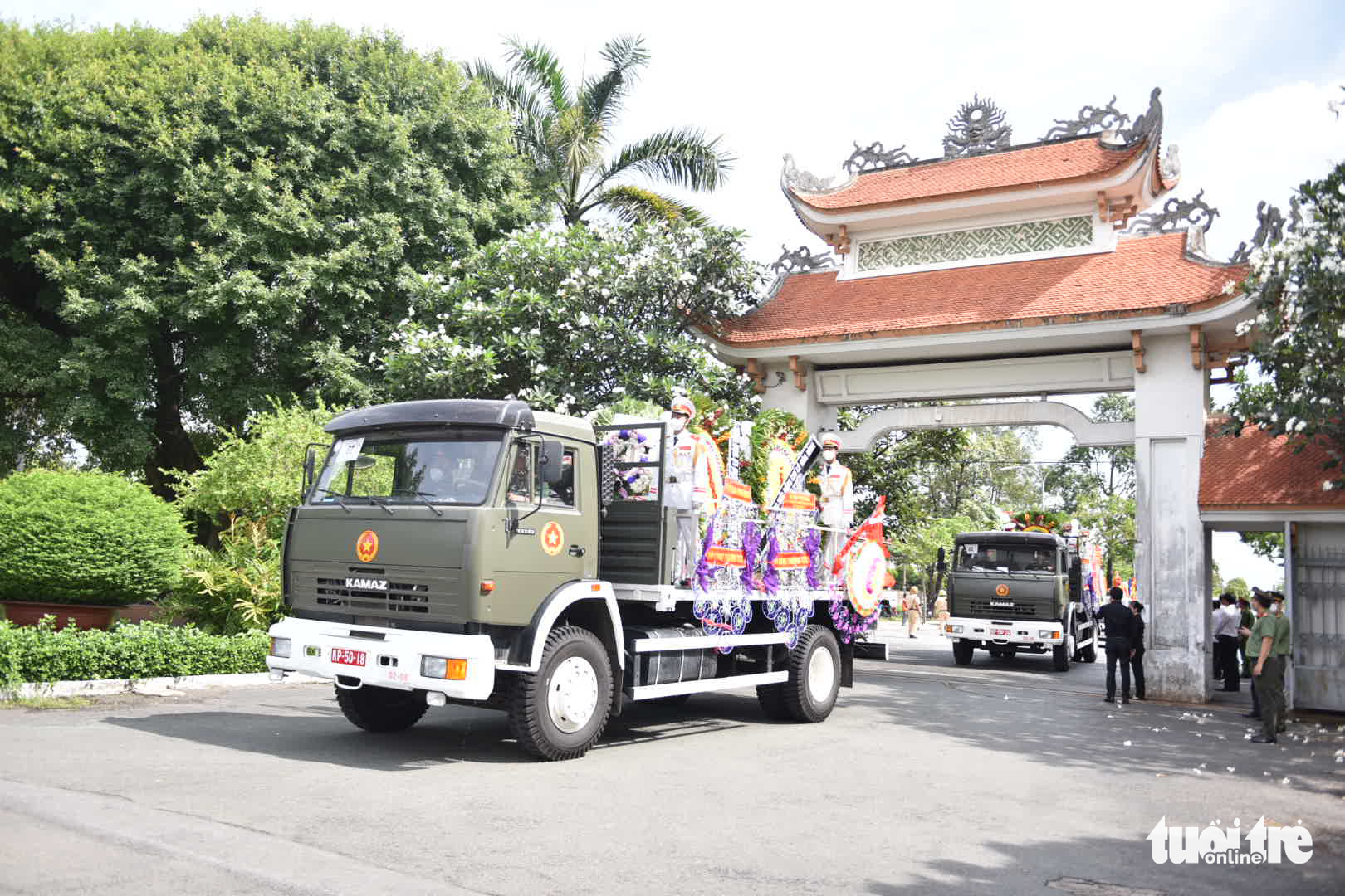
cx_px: 672
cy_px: 448
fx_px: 1083
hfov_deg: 63.7
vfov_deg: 45.0
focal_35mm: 29
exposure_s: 1/640
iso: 100
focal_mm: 29
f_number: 2.8
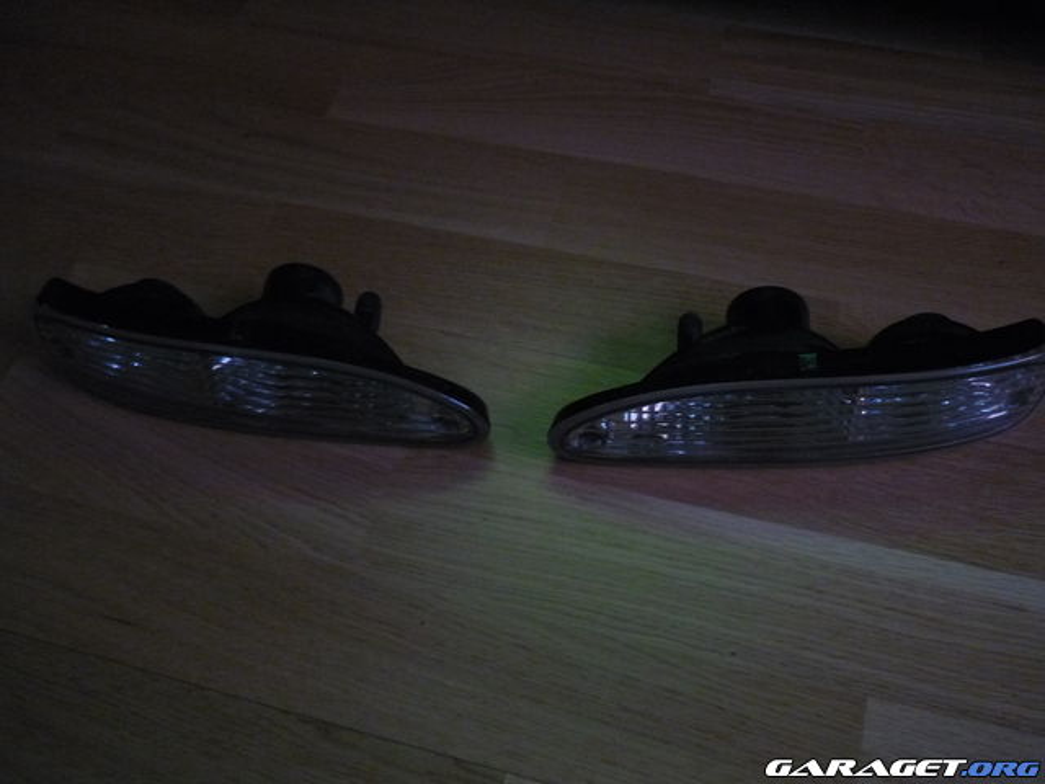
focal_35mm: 33
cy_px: 392
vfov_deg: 42.9
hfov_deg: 55.4
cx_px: 522
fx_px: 996
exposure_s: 1/8
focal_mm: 5.5
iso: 400
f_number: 2.8
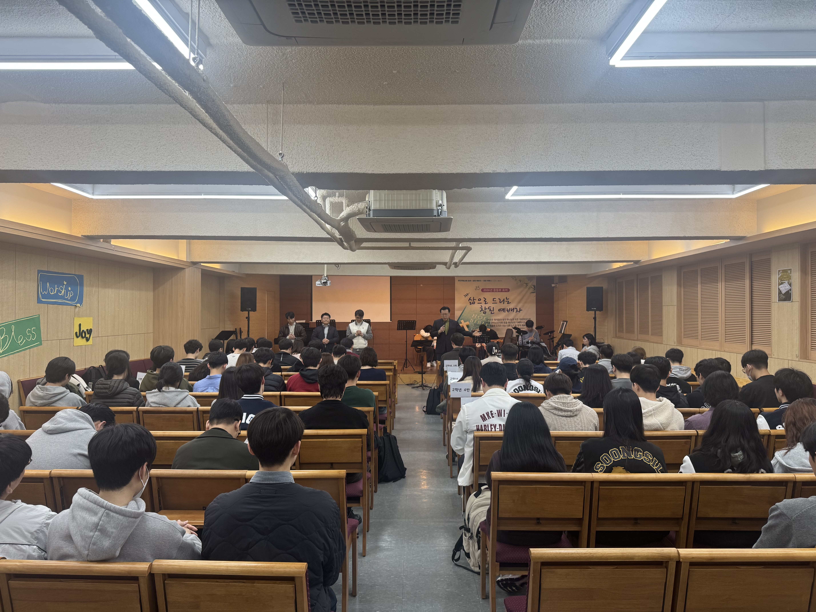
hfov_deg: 71.6
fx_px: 566
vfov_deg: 56.8
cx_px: 408
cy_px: 306
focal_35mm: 24
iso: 80
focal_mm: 6.76
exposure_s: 1/120
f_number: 1.78
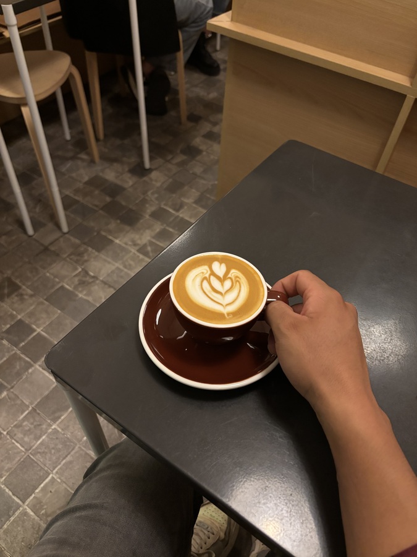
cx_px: 208
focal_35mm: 26
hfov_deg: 53.1
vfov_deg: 67.3
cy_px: 278
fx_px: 418
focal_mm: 5.96
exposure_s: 1/40
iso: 400
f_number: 1.6
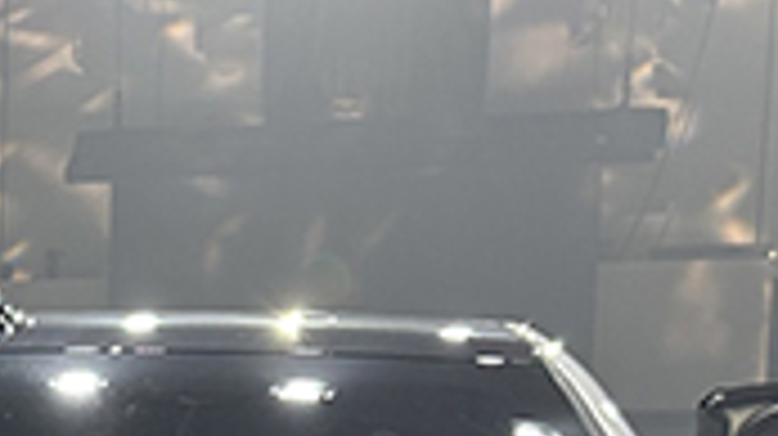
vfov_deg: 9.3
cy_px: 982
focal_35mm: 118
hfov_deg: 17.3
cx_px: -184
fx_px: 2432
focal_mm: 6.86
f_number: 1.78
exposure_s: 1/100
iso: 80
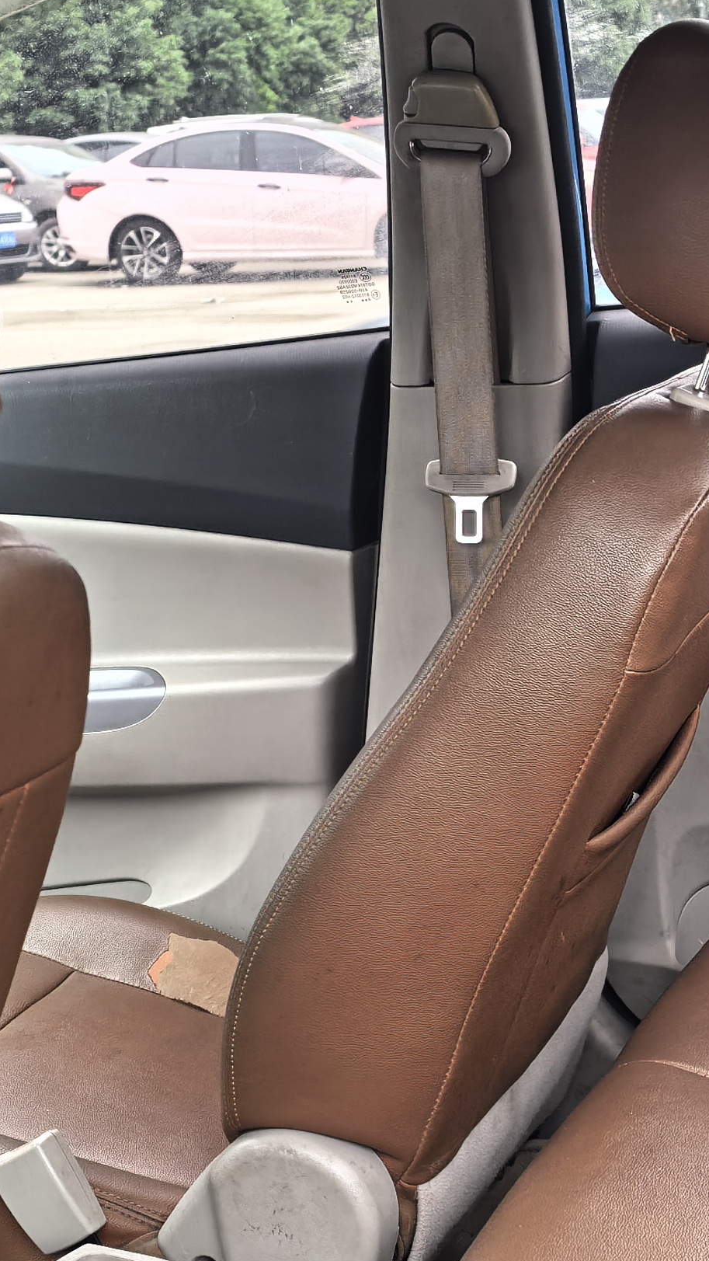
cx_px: 781
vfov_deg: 31.7
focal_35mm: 66
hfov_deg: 17.6
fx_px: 2206
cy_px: 788
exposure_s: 1/176
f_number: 1.6
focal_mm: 8.5
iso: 50
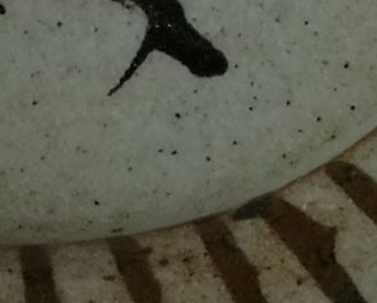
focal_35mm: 259
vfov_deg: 5.9
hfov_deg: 7.4
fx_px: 2894
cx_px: 102
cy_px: -291
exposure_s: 1/60
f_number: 1.8
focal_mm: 3.95
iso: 125
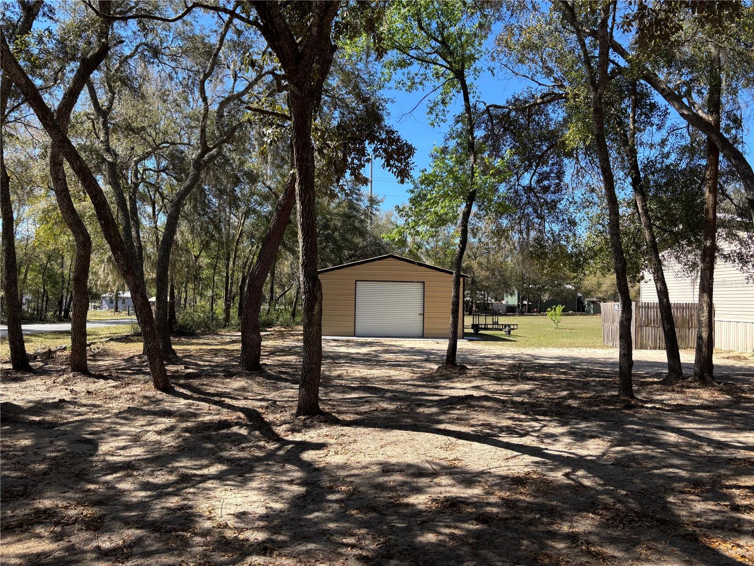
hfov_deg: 67.3
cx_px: 377
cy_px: 283
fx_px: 566
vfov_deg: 53.1
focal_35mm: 26
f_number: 1.6
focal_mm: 5.96
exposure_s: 1/1139
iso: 50
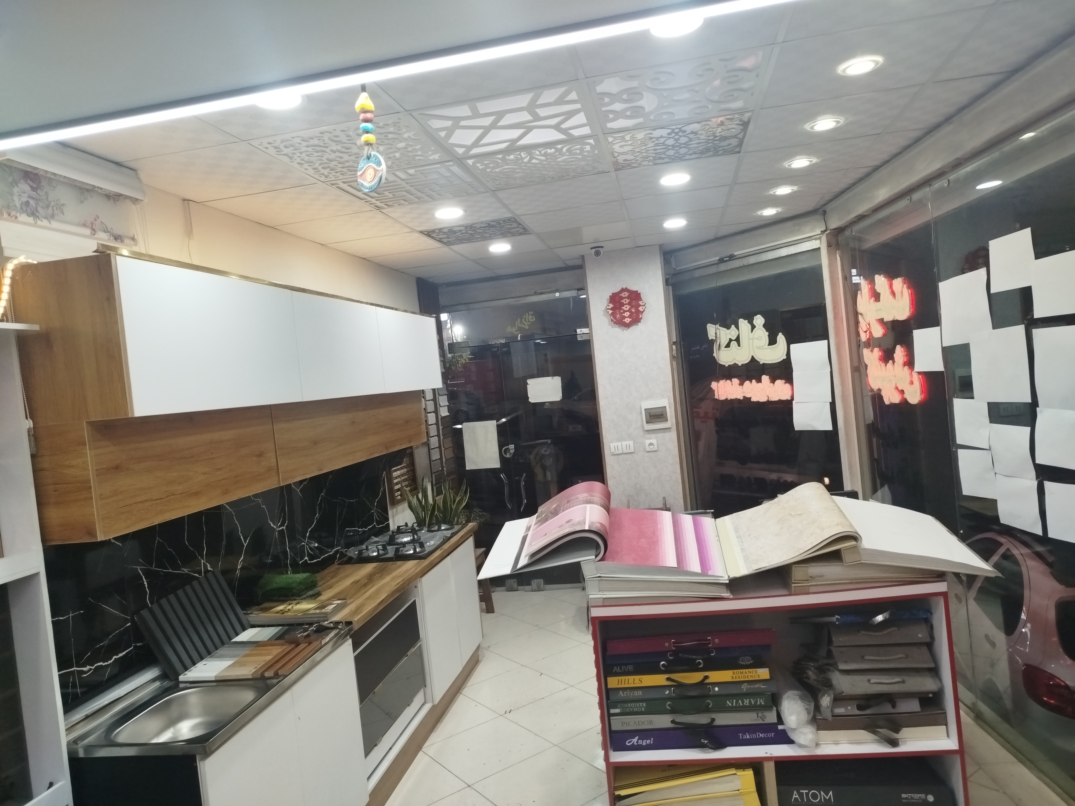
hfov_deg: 71.6
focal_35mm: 24
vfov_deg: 56.8
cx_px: 538
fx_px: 745
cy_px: 403
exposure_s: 1/50
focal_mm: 5.31
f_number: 1.7
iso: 160
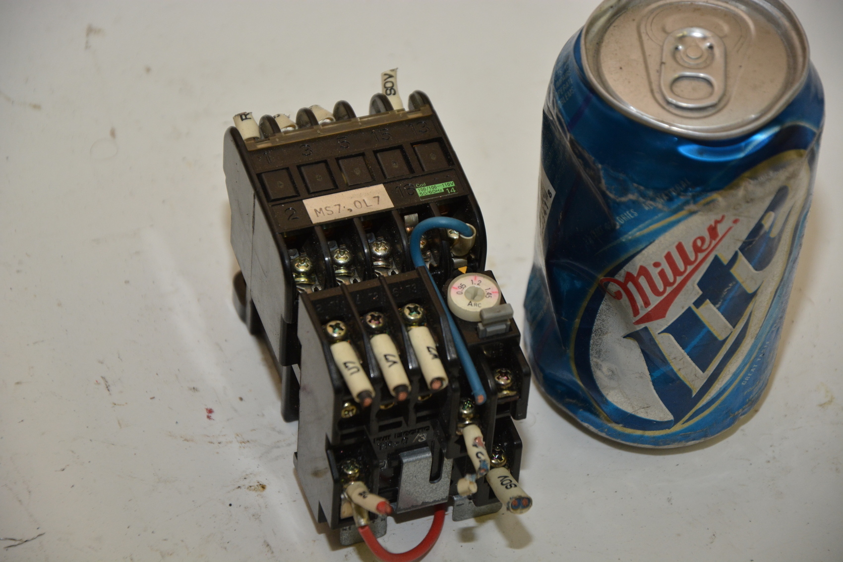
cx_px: 422
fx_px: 3689
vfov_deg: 8.7
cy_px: 281
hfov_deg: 13.0
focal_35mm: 158
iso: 800
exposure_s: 1/200
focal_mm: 105
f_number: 5.6
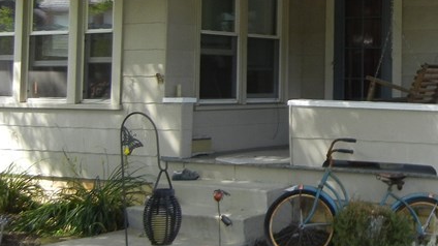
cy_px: 40
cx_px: 438
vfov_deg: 15.2
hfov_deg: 25.5
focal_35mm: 79
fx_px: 917
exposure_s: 1/346
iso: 160
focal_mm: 5.4
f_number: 3.5
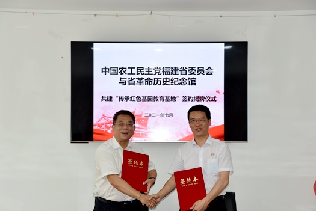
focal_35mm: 80
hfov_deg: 25.3
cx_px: 156
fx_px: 703
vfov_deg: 17.1
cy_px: 115
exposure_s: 1/125
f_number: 5
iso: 800
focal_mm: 70
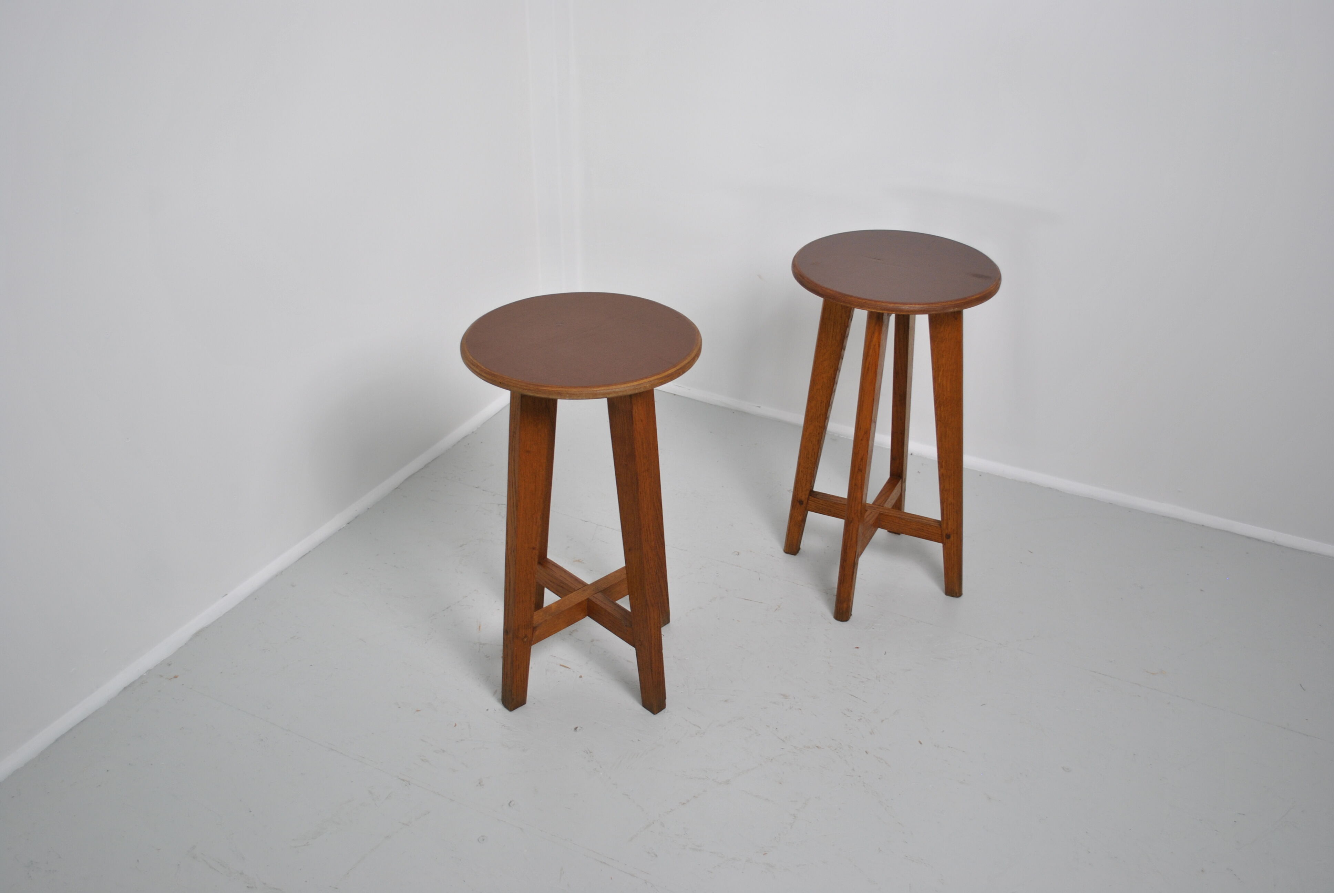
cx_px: 667
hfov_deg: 53.1
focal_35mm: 36
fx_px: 1336
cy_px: 446
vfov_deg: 37.0
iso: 200
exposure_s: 1/40
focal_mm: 24
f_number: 4
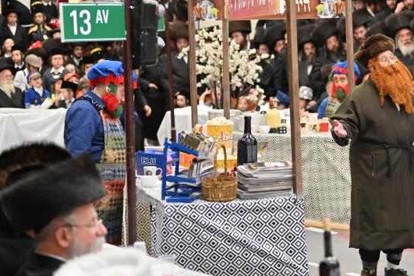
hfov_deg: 15.0
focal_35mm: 135
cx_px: 372
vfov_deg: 10.1
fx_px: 1552
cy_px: 78
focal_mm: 70
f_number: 2.8
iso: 500
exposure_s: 1/250
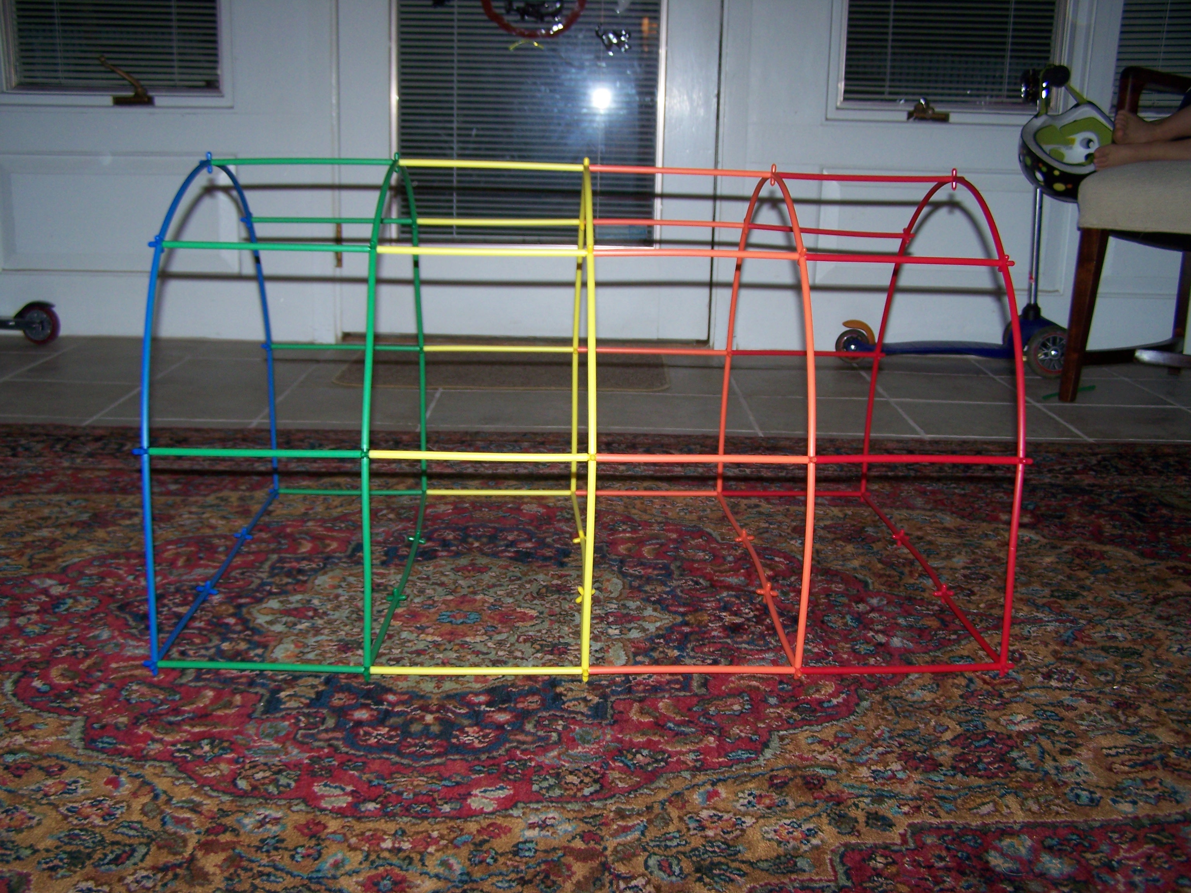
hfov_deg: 49.0
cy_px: 446
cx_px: 596
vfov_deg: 37.7
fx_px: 1307
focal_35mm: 38
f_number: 2.8
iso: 80
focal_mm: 6.3
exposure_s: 1/60
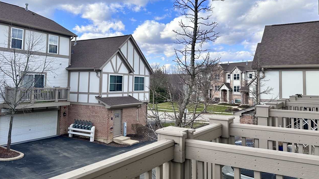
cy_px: 65
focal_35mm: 30
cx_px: 152
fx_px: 254
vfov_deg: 38.6
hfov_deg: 64.3
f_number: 1.78
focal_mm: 6.86
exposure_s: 1/2469
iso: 80
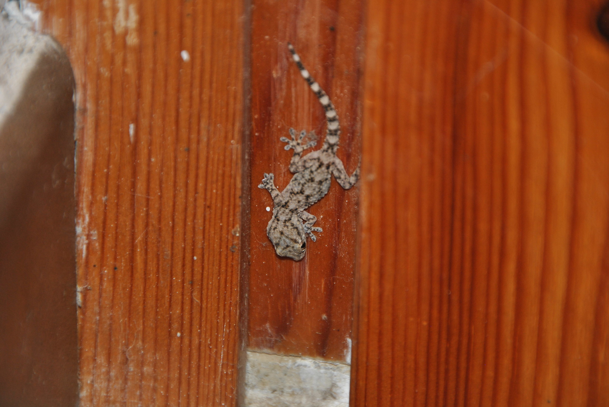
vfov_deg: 3.7
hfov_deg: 5.5
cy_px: 204
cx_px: 304
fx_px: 6351
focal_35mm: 375
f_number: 6.3
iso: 200
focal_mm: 250
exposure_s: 1/125
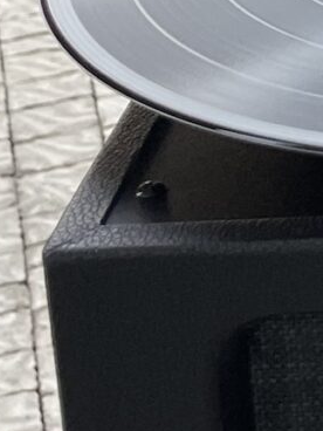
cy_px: -456
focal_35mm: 181
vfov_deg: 10.0
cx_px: 922
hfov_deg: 7.4
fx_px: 2252
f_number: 1.6
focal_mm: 4.2
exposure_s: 1/121
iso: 64
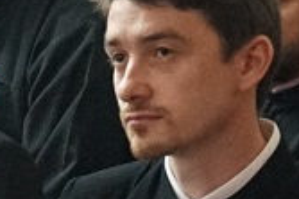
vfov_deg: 4.7
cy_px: 262
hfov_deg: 7.1
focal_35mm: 291
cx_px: -9
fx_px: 2411
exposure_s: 1/25
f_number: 4.5
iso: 3200
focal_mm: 27
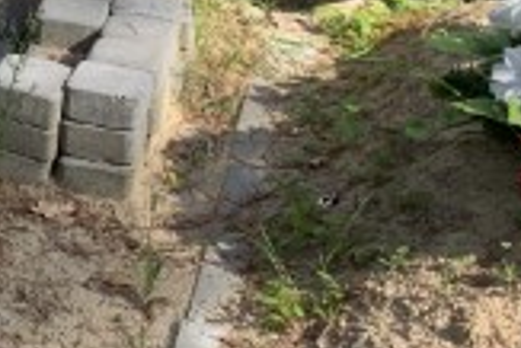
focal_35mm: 106
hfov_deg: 16.6
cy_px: -195
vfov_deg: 12.3
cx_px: -361
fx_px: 1535
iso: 25
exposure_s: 1/842
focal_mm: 4.25
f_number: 1.8
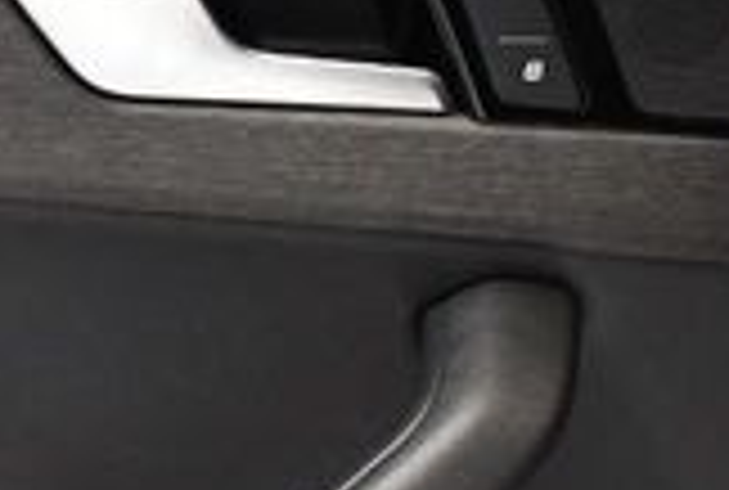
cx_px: -220
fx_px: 2883
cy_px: 434
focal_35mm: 142
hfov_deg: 13.9
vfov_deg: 9.7
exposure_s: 1/100
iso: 3200
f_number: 3.5
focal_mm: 18
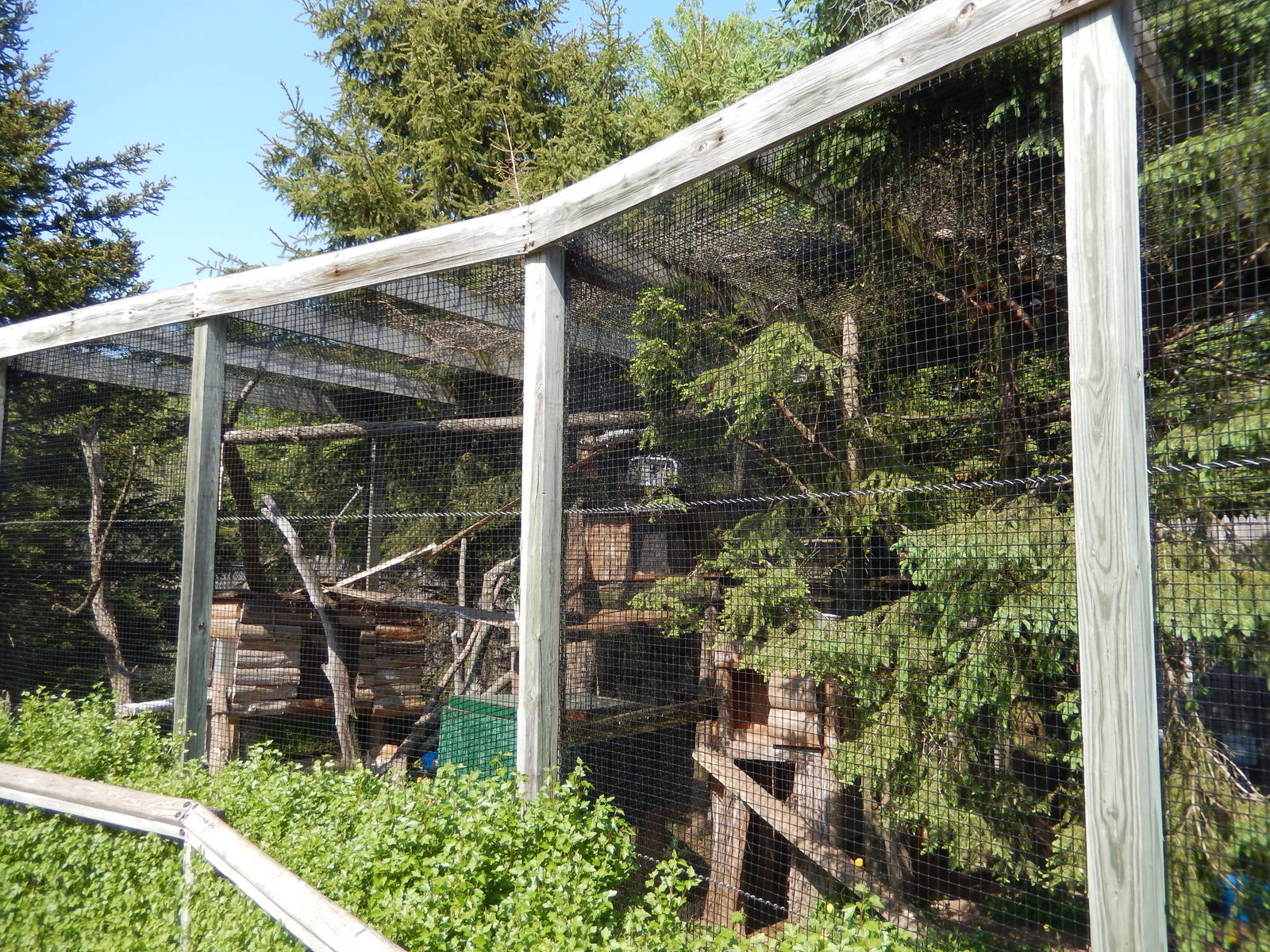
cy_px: 476
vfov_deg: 54.9
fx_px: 917
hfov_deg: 69.4
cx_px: 635
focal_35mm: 25
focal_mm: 4.5
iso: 125
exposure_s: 1/500
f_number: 3.4
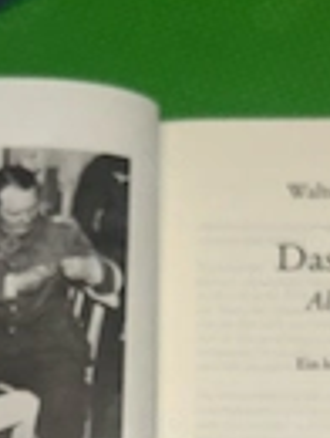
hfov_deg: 18.5
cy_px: 519
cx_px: 162
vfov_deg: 22.5
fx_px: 1014
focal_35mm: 80
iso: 32
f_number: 1.5
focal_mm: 5.7
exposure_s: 1/71
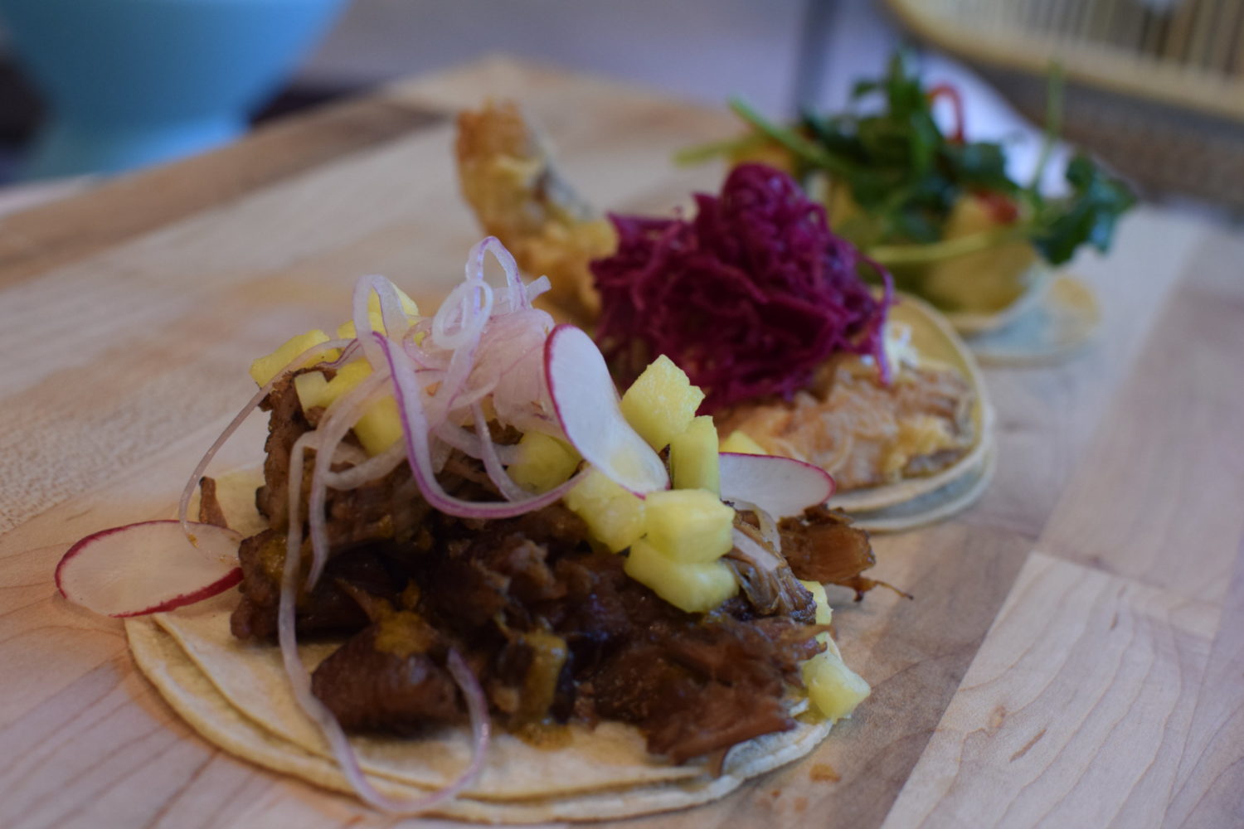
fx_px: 1814
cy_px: 414
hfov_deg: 37.9
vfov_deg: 25.8
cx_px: 622
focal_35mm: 52
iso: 1100
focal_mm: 35
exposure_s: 1/125
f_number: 4
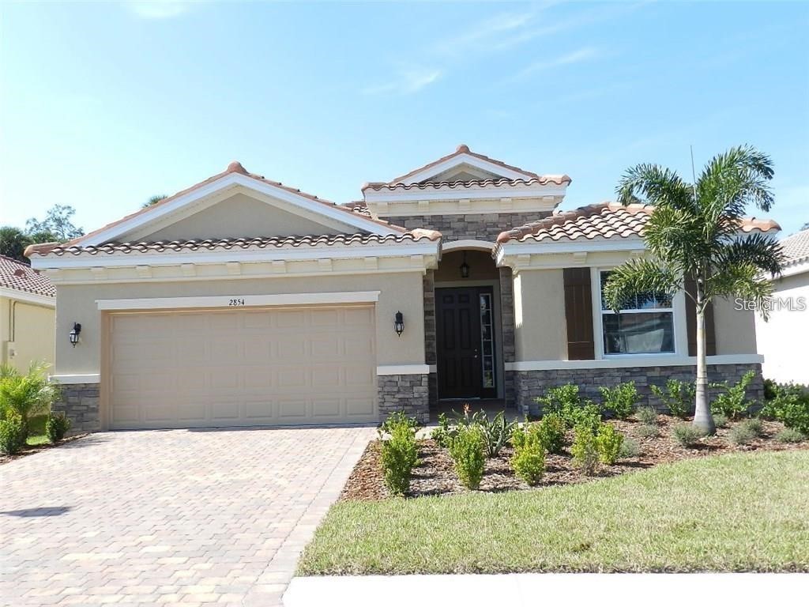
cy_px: 304
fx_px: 748
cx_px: 404
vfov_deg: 44.2
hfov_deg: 56.8
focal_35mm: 32
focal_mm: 5.6
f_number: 3.7
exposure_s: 1/800
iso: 160
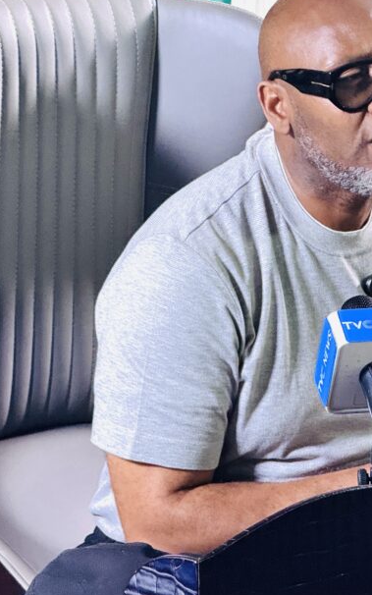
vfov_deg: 9.7
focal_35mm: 215
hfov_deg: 6.1
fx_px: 3486
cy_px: 224
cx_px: 436
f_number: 2.8
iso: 400
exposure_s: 1/60
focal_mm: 15.66
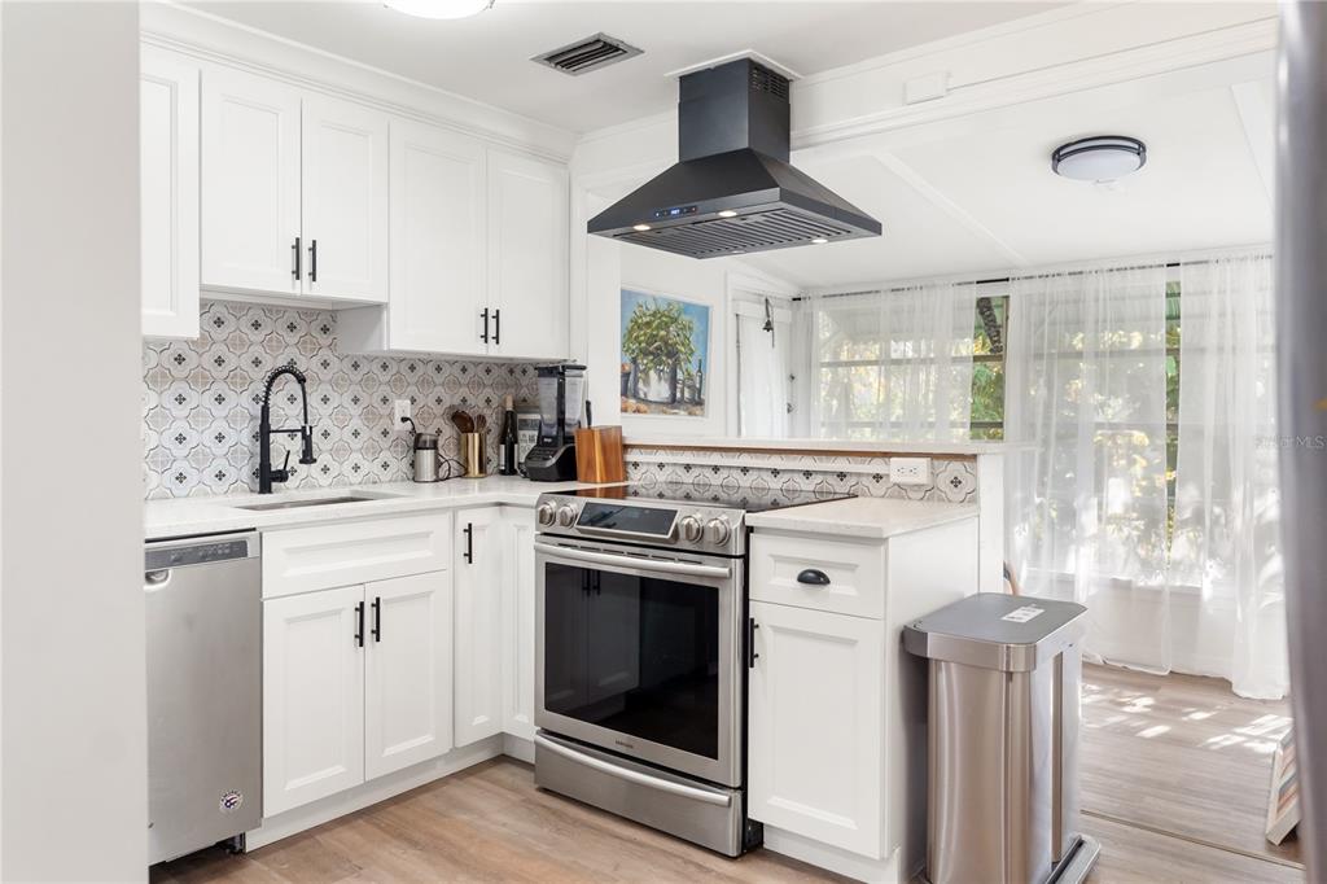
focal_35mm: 24
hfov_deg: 73.8
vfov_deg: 53.1
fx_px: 884
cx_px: 664
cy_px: 442
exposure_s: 1/60
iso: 1250
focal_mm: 16
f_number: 5
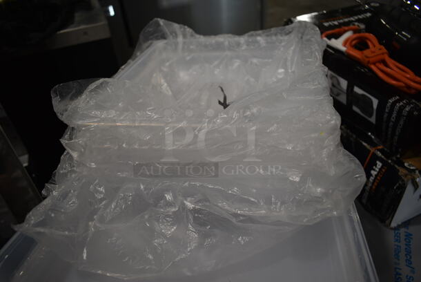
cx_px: 210
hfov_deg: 67.3
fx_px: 316
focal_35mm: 27
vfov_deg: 48.0
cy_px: 141
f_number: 3.5
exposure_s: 1/40
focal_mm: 18
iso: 100
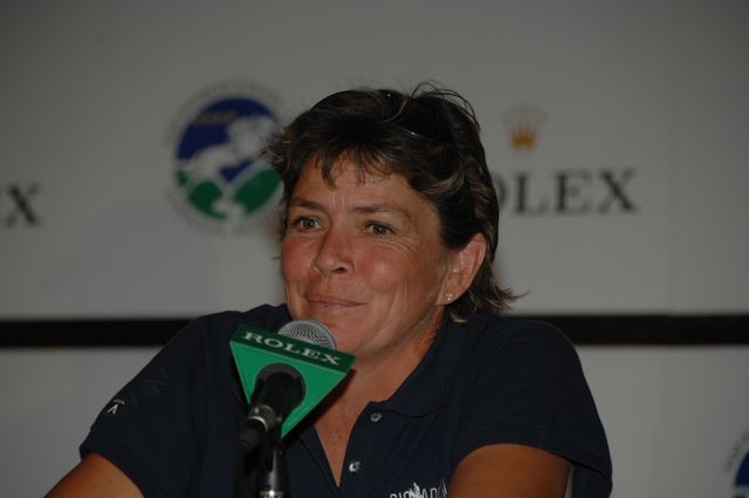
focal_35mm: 300
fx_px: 6234
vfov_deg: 4.6
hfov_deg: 6.9
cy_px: 249
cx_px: 374
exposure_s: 1/125
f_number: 5.6
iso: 200
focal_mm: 200
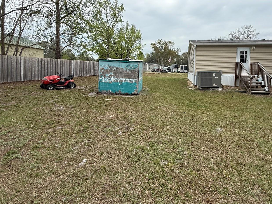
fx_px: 141
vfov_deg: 70.3
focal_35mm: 18
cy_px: 75
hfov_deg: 86.8
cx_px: 162
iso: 50
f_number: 2.2
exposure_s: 1/888
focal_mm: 2.22
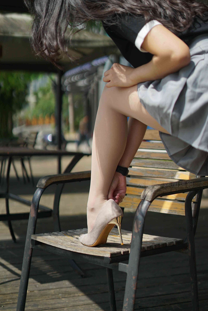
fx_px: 485
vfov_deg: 35.6
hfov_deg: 24.2
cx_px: 113
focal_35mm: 56
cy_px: 151
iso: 200
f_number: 1.8
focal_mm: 50
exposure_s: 1/8000
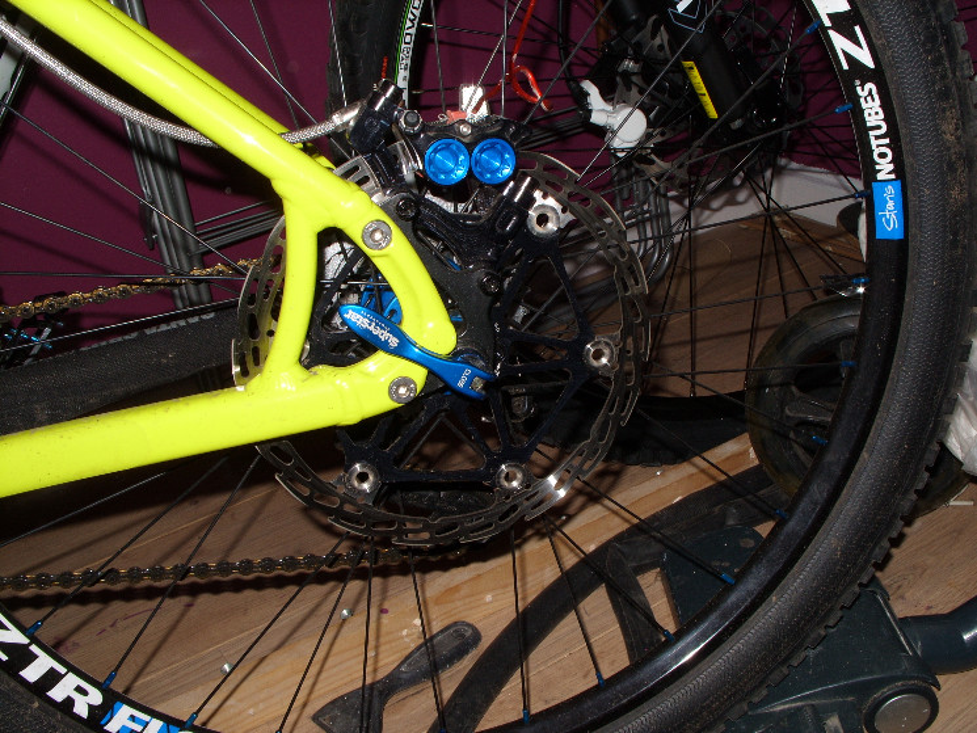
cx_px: 488
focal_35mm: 38
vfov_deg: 37.7
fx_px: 1073
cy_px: 366
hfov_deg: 49.0
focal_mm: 7.8
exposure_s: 1/30
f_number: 2.8
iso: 50
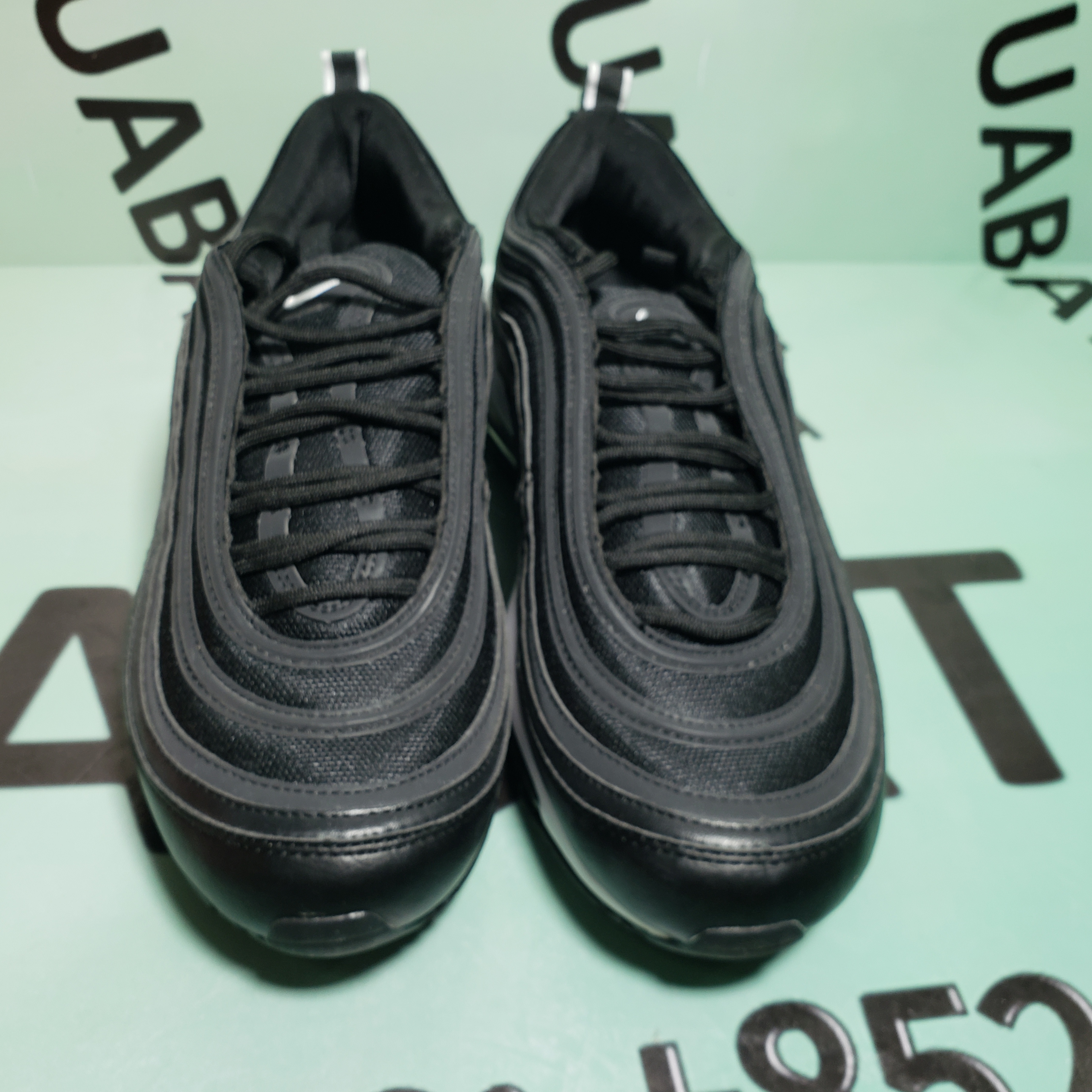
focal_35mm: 31
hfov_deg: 52.5
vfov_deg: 52.5
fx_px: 1106
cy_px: 549
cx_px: 528
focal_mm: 4.3
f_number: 2.4
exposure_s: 1/100
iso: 64
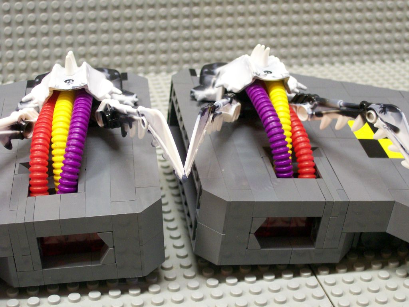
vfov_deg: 21.0
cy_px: 154
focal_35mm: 70
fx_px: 827
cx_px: 204
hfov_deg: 27.8
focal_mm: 11.6
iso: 160
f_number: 3.8
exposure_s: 1/8
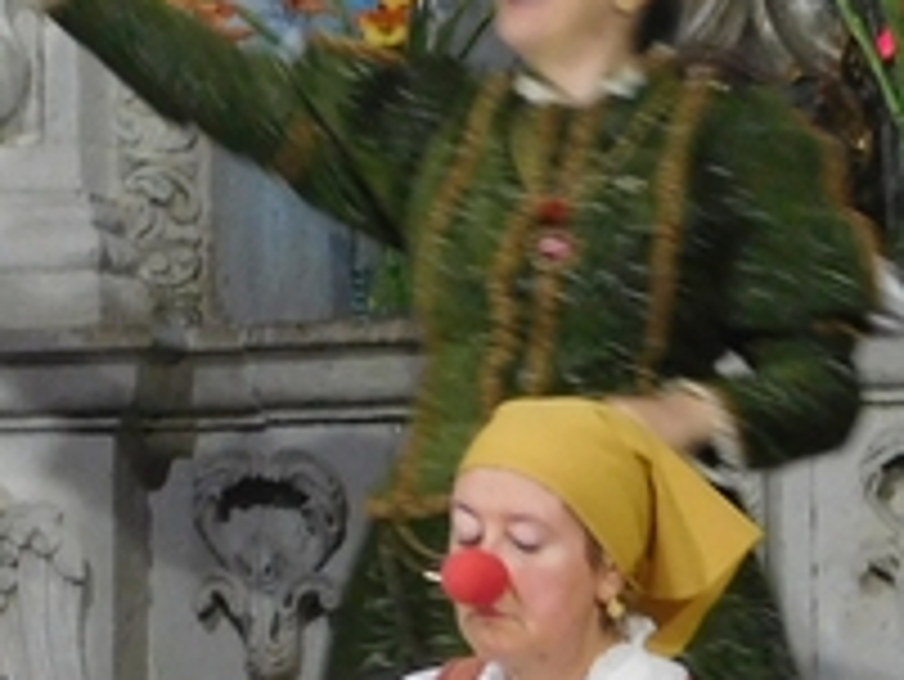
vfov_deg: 5.3
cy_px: 189
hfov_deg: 7.0
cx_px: -99
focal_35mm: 283
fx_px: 7395
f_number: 4.3
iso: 400
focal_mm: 12.6
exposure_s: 1/15
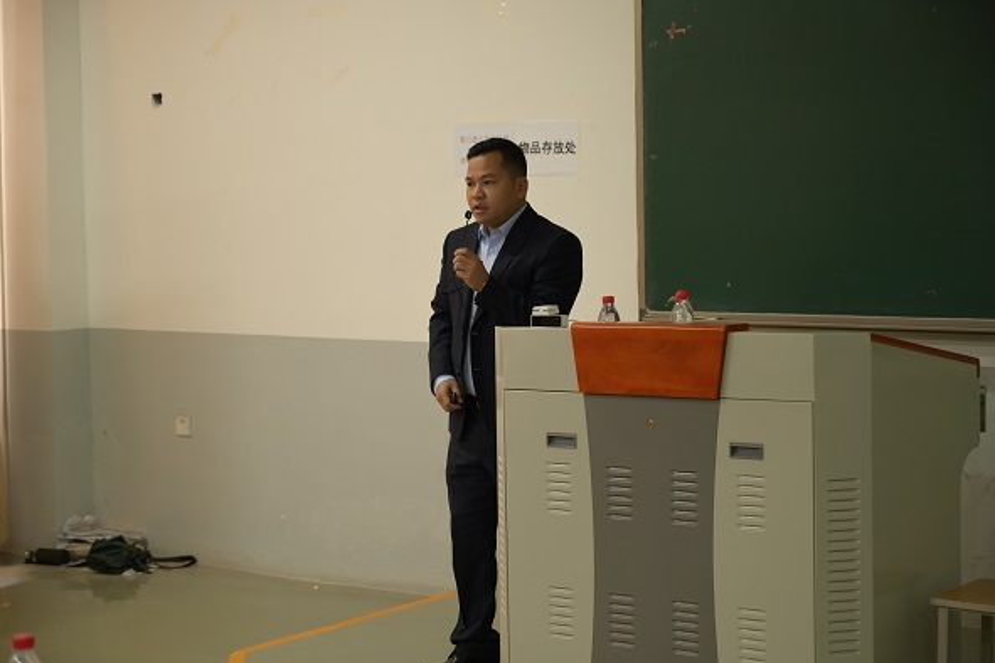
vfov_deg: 20.6
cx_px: 503
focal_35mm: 66
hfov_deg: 30.5
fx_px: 1824
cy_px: 335
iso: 1000
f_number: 4
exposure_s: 1/50
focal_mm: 65
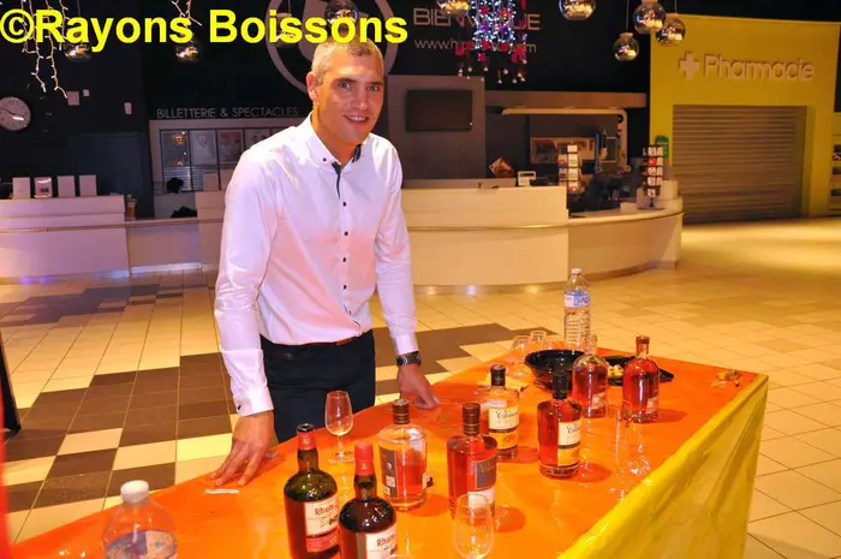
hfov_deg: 67.4
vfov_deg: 47.8
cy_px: 280
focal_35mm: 27
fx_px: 630
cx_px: 420
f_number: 3.5
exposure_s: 1/60
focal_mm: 18
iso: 800
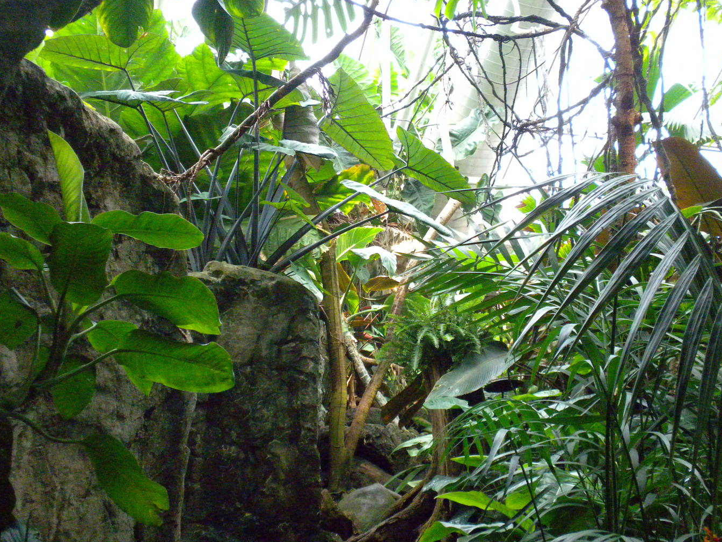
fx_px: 918
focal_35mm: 44
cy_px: 278
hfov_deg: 42.9
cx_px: 400
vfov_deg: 32.9
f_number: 3.5
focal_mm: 6.6
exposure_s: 1/155
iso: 717
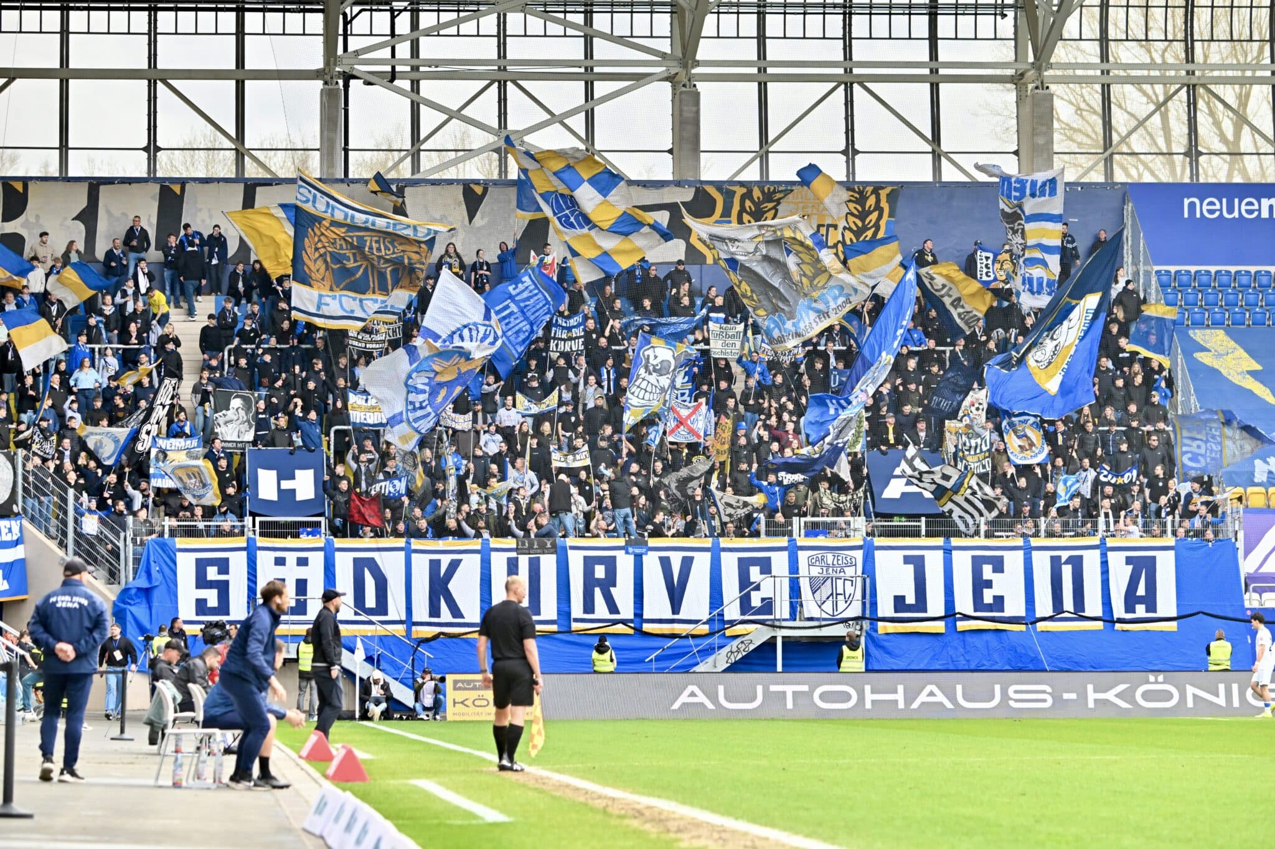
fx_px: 5489
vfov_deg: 8.9
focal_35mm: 155
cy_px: 424
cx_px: 638
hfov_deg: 13.3
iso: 2000
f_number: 5
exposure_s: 1/1600
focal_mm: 155
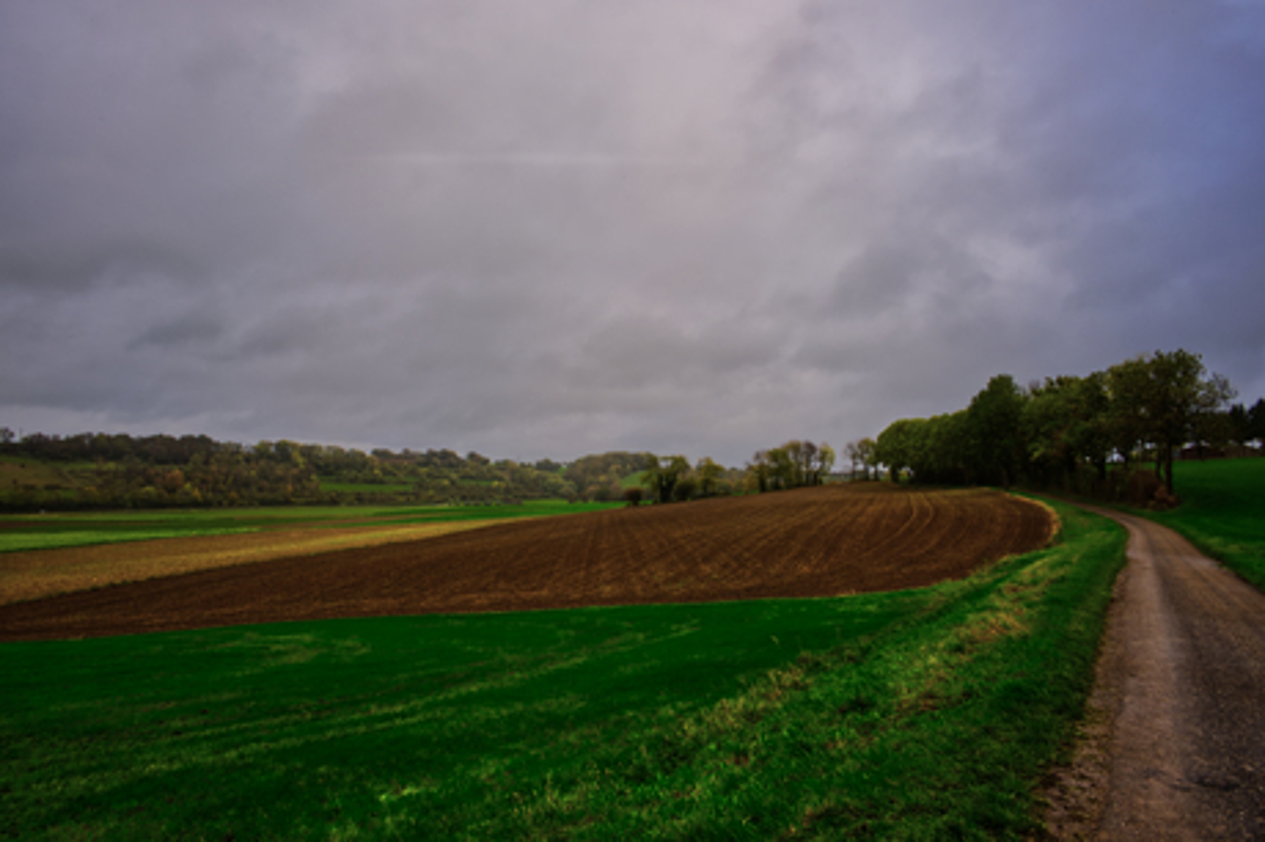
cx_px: 632
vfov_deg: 53.1
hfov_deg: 73.8
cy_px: 421
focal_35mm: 24
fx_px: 843
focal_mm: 24
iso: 200
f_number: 22
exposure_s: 1/25
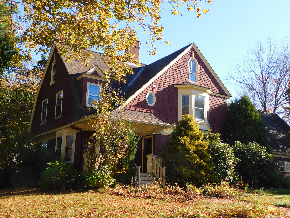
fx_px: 335
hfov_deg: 46.8
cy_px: 109
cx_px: 145
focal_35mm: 40
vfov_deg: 36.0
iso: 125
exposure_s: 1/400
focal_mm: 7.1
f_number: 3.6
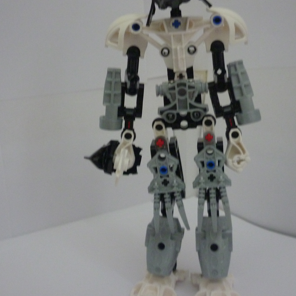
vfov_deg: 37.5
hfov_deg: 37.6
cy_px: 130
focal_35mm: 45
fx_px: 435
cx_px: 151
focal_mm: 5.5
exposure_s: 1/10
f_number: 2.8
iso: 400
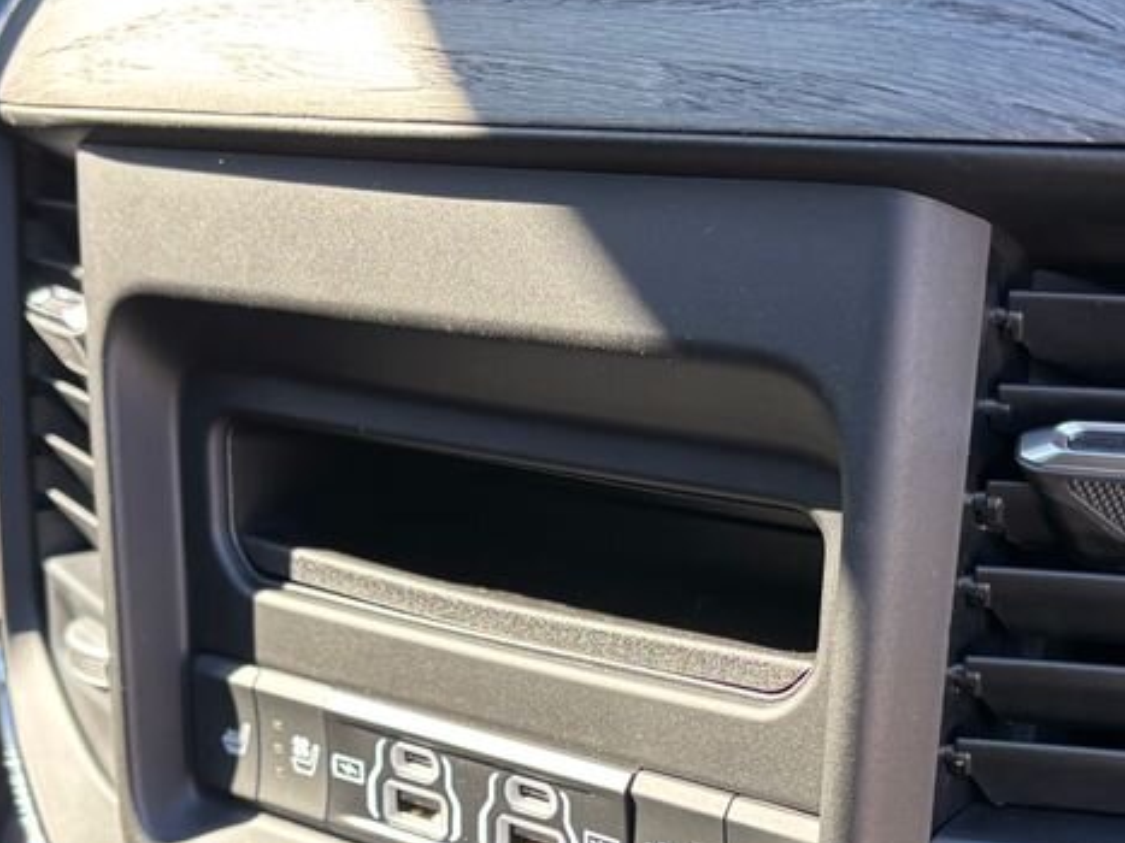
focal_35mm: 57
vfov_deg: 25.0
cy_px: 725
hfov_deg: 33.8
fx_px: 1852
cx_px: 566
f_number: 1.6
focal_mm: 5.96
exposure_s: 1/72
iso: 125
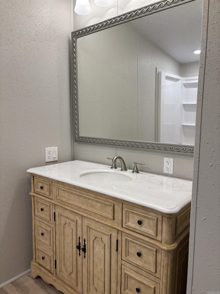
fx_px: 220
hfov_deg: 53.1
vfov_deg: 67.3
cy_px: 147
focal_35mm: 26
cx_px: 110
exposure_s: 1/120
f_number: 1.6
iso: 50
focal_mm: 5.96
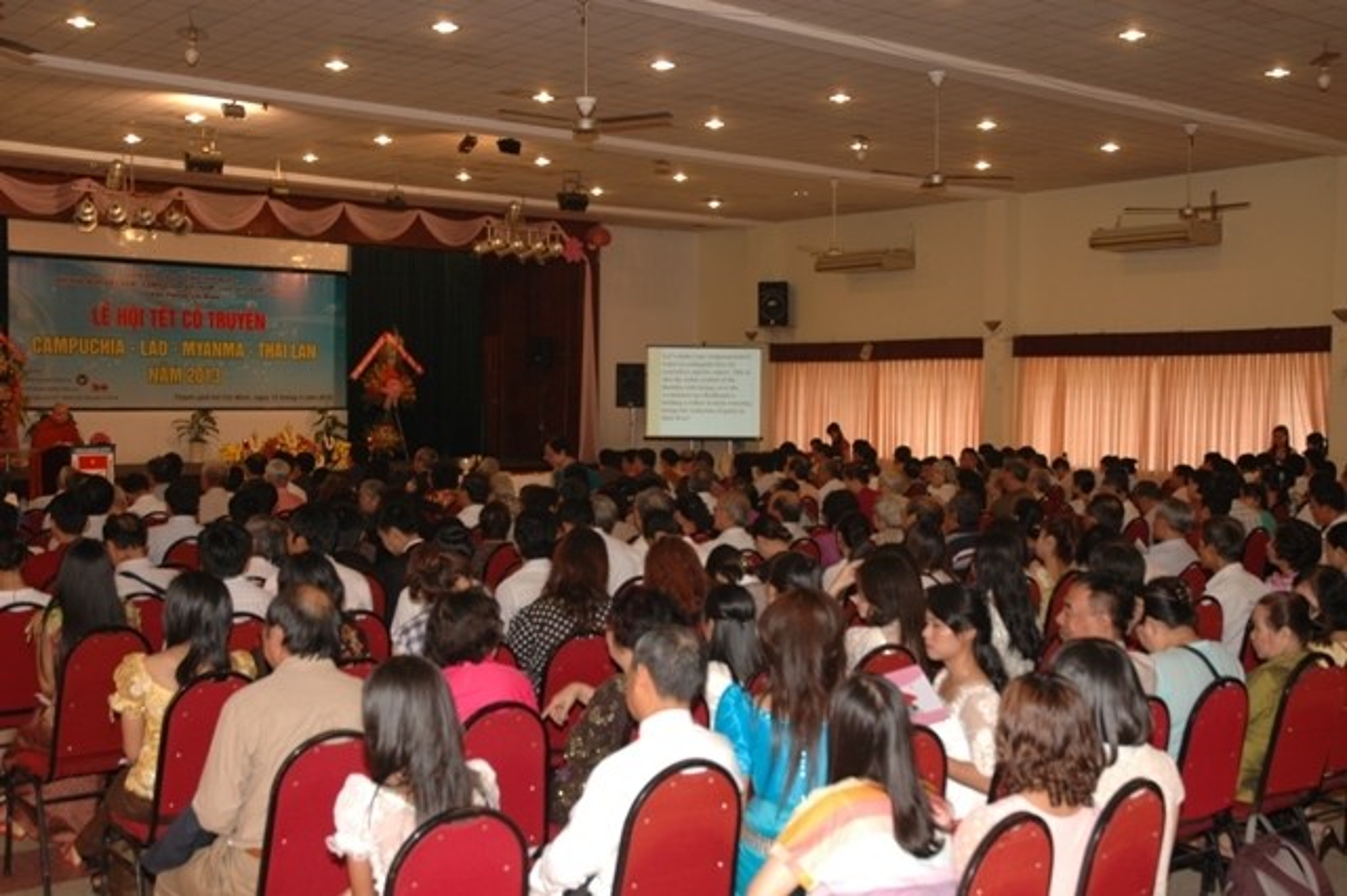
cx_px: 674
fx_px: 1515
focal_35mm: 40
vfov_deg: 33.0
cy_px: 448
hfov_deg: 47.9
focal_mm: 27
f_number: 4
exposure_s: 1/50
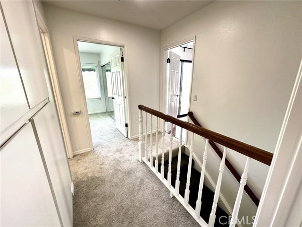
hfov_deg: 102.1
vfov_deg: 85.7
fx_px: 122
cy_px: 114
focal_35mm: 14
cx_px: 151
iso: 80
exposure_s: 1/99
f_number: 2.2
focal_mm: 2.22
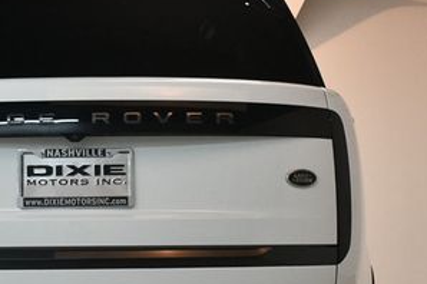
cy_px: 195
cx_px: 69
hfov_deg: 23.2
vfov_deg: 15.8
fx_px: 1019
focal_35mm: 86
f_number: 4
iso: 1250
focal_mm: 27
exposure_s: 1/125
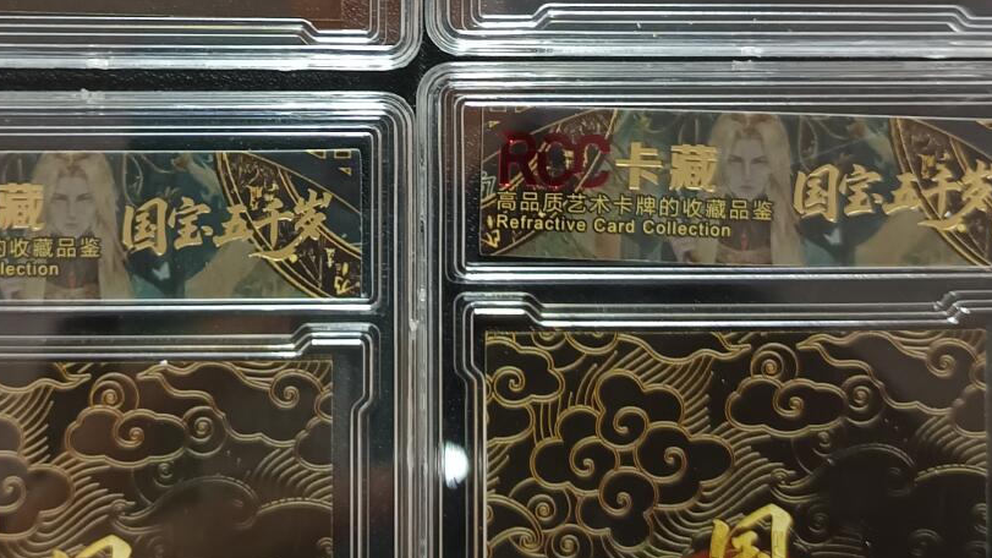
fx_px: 1525
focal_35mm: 58
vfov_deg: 20.3
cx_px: 383
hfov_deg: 35.9
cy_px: 61
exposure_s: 1/25
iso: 1201
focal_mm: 5.31
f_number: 1.7
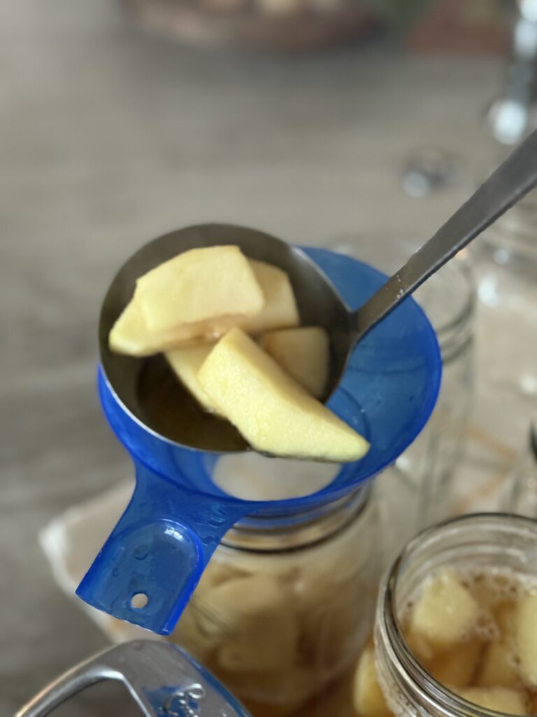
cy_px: 358
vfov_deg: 39.7
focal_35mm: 48
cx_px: 268
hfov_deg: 30.3
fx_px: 993
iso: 640
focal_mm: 6.76
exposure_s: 1/30
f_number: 1.78
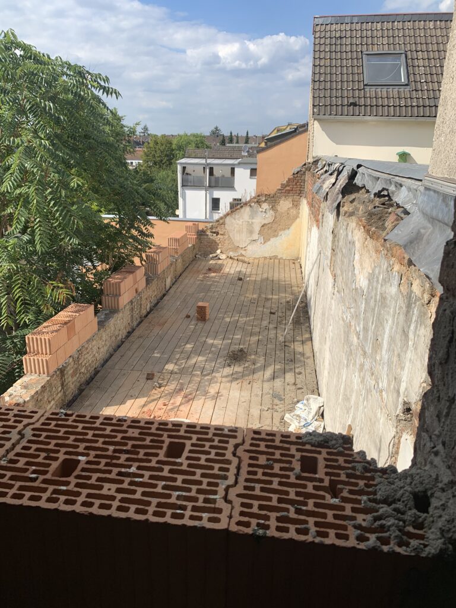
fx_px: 457
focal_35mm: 26
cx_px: 228
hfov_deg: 53.1
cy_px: 304
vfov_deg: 67.3
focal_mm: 4.25
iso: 25
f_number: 1.8
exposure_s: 1/2309
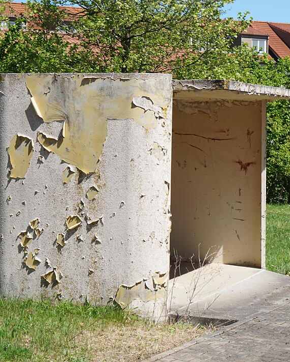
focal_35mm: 94
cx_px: 193
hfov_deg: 16.3
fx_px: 1008
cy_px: 179
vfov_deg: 20.4
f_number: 13
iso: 100
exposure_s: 1/100
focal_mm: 44
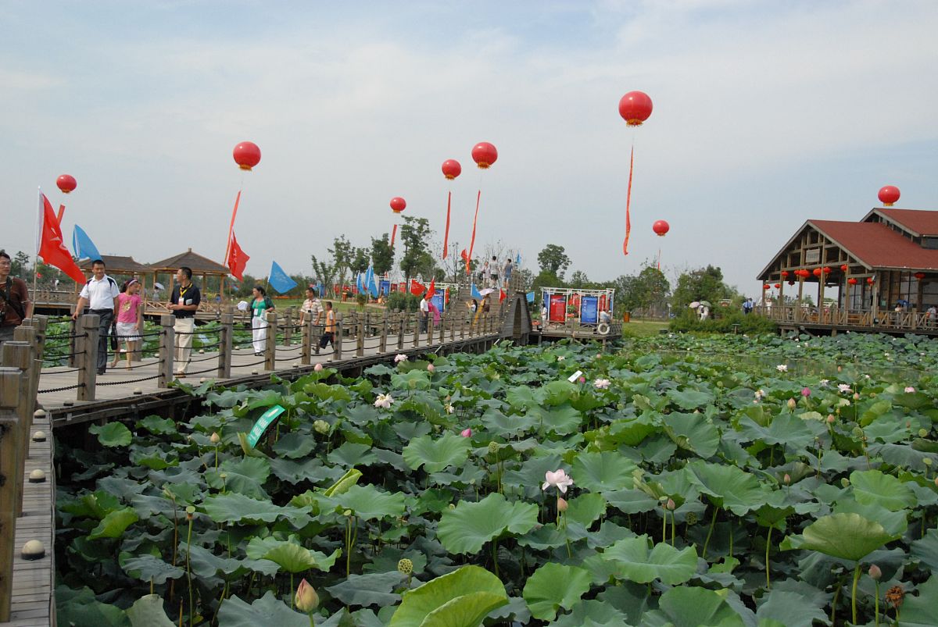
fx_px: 1017
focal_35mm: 39
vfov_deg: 34.3
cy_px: 314
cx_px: 469
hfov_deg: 49.5
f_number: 3.8
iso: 800
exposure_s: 1/5000
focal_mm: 26
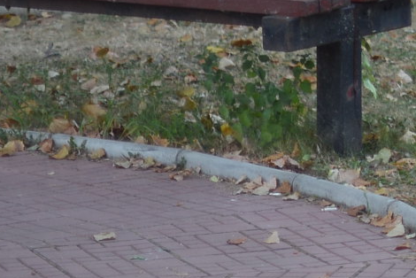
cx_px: 1238
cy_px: -409
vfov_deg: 4.2
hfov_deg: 6.0
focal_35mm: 320
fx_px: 3700
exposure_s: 1/500
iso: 160
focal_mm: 50
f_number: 1.6
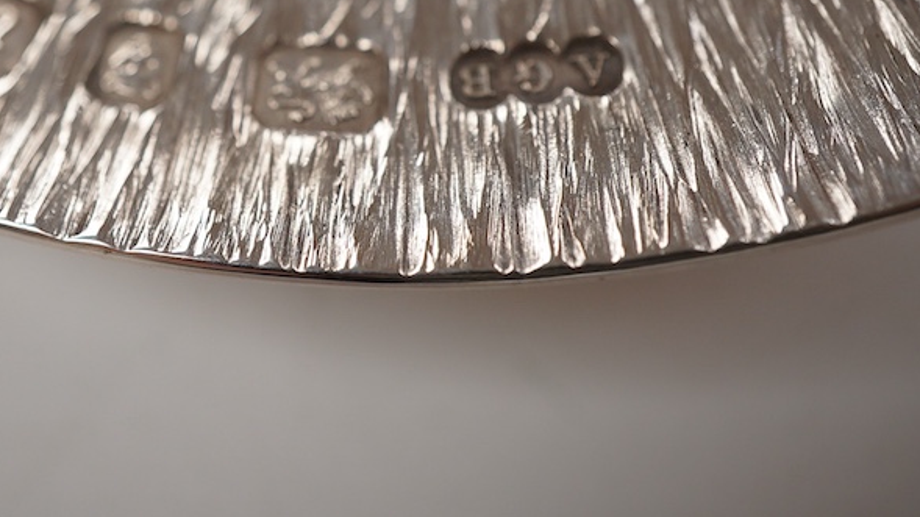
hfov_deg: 29.1
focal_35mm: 72
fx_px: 1756
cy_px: 55
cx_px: 292
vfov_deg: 16.5
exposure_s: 1/125
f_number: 8
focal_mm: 30
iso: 500
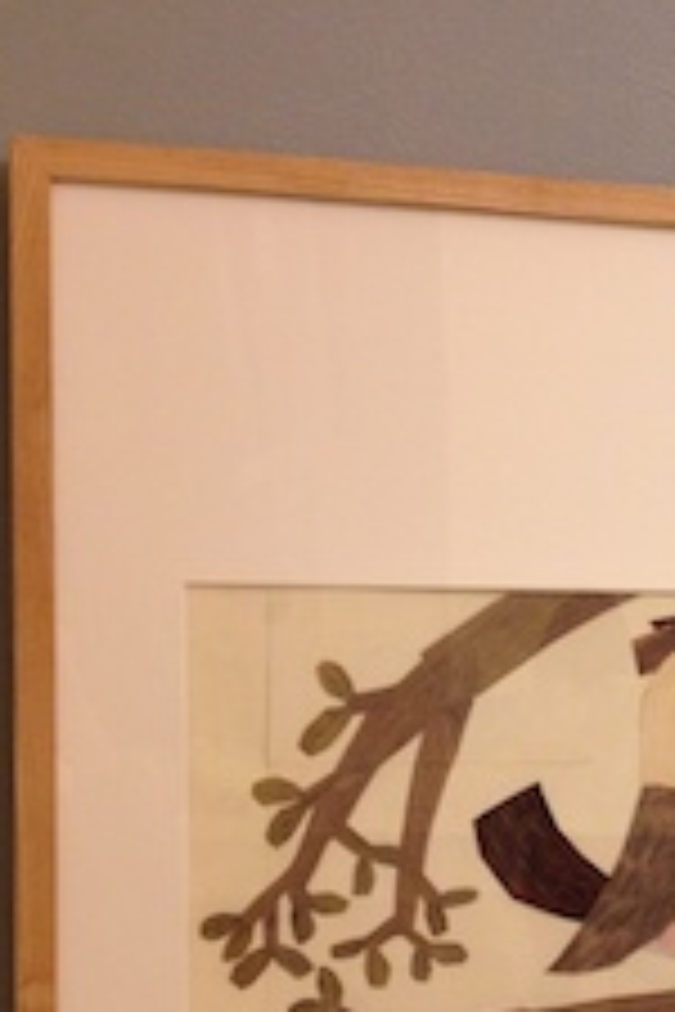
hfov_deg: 13.3
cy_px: 738
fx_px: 2728
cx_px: 999
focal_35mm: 97
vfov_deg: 20.9
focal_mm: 4.28
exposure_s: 1/30
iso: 50
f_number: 2.4
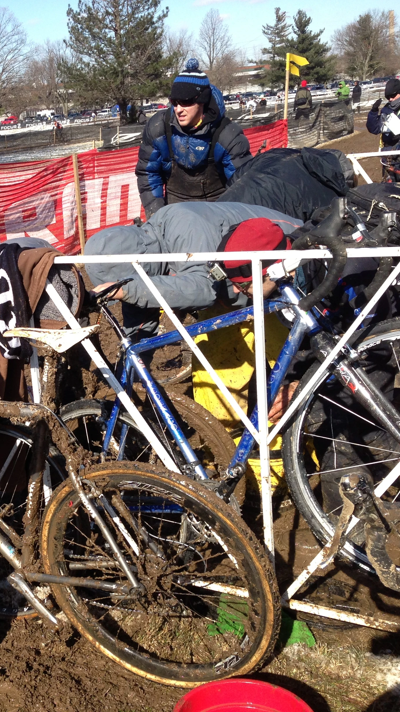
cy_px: 356
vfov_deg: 42.9
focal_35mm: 48
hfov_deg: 24.0
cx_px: 13
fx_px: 905
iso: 64
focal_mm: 4.13
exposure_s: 1/1466
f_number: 2.4
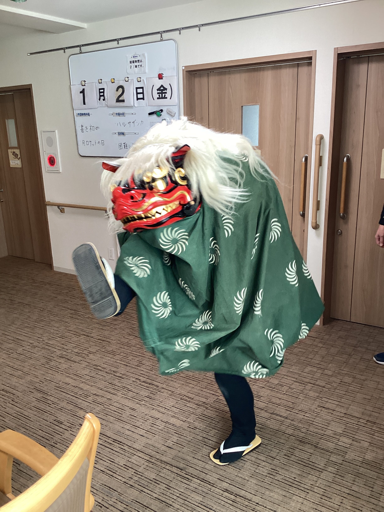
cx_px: 192
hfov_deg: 45.4
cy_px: 256
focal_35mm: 31
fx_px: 459
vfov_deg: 58.4
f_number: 2.4
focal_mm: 3.3
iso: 100
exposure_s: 1/50
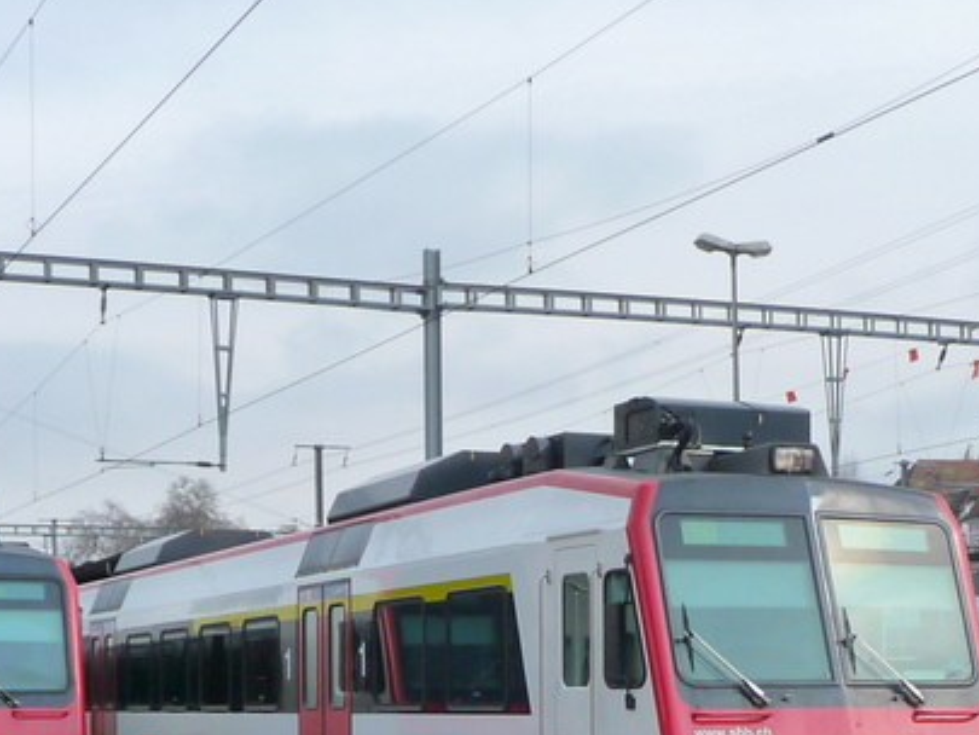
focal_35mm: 74
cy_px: 699
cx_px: 597
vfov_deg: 19.4
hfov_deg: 26.3
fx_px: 2093
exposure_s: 1/1000
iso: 160
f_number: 3.4
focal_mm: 5
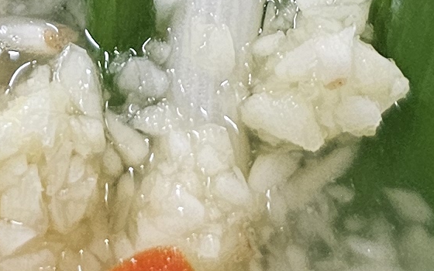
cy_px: -490
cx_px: 52
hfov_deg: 12.0
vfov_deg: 6.9
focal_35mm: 174
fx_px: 2058
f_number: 1.7
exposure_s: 1/120
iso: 250
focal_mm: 6.3
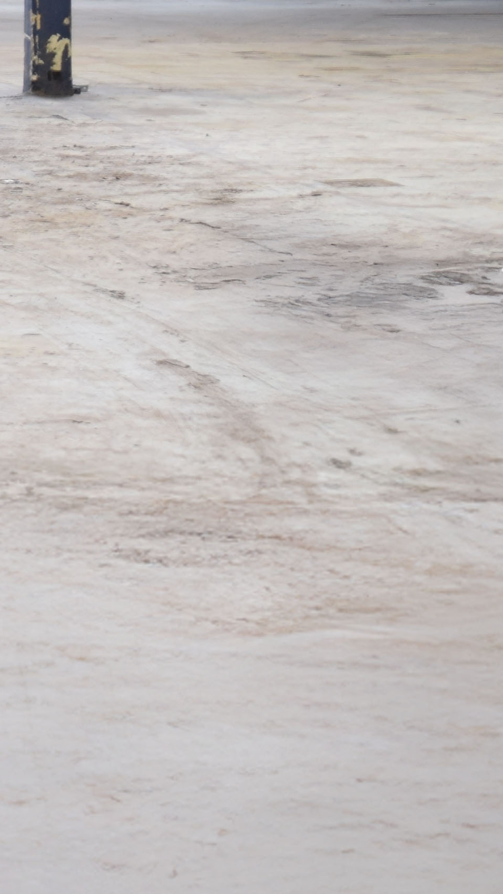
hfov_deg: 10.8
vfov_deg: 20.8
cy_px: 63
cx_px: -591
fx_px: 2370
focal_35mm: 100
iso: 200
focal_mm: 18
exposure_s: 1/800
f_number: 5
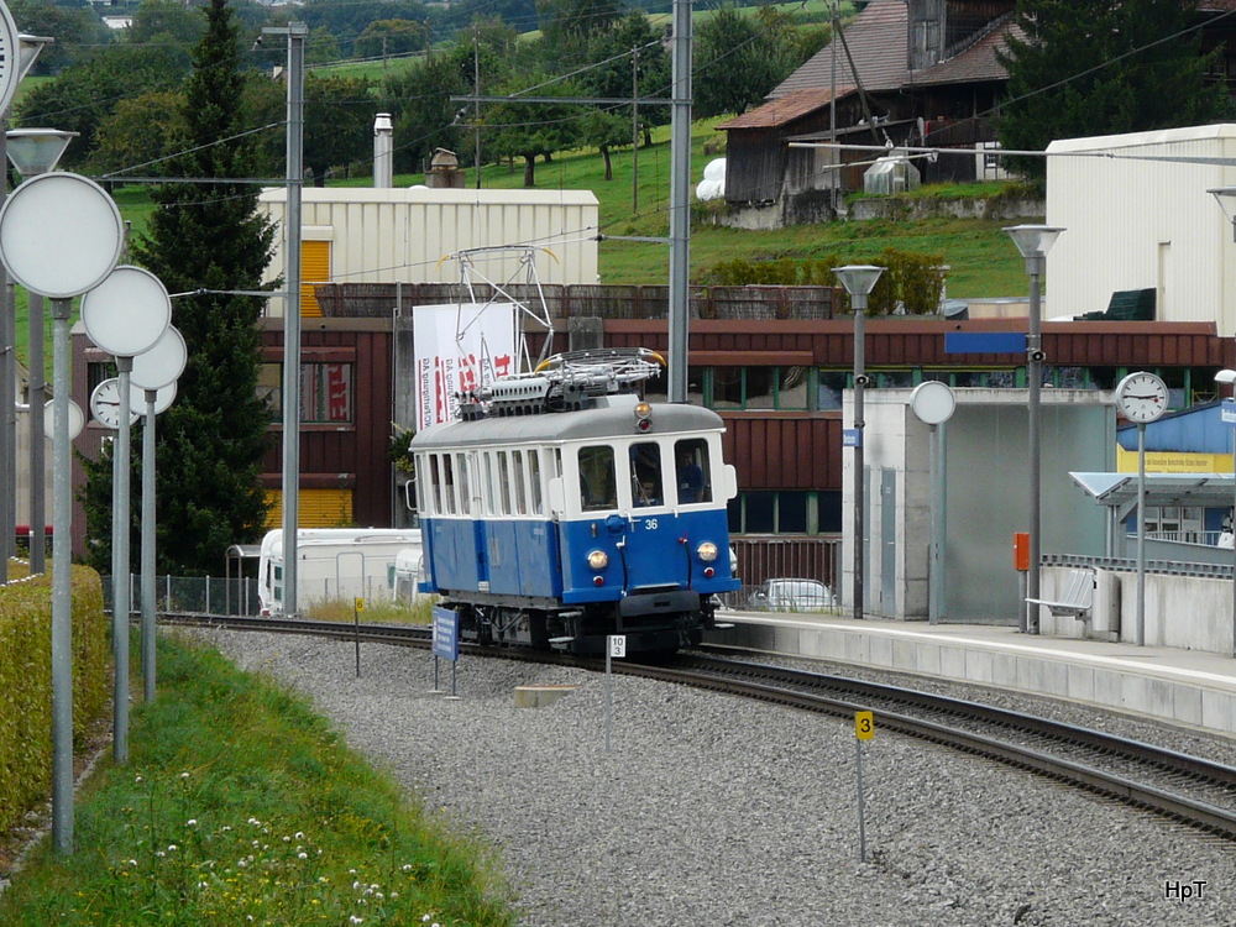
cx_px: 618
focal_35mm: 131
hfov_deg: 15.1
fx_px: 4677
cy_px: 464
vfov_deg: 11.3
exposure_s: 1/250
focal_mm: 21.6
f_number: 5
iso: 100
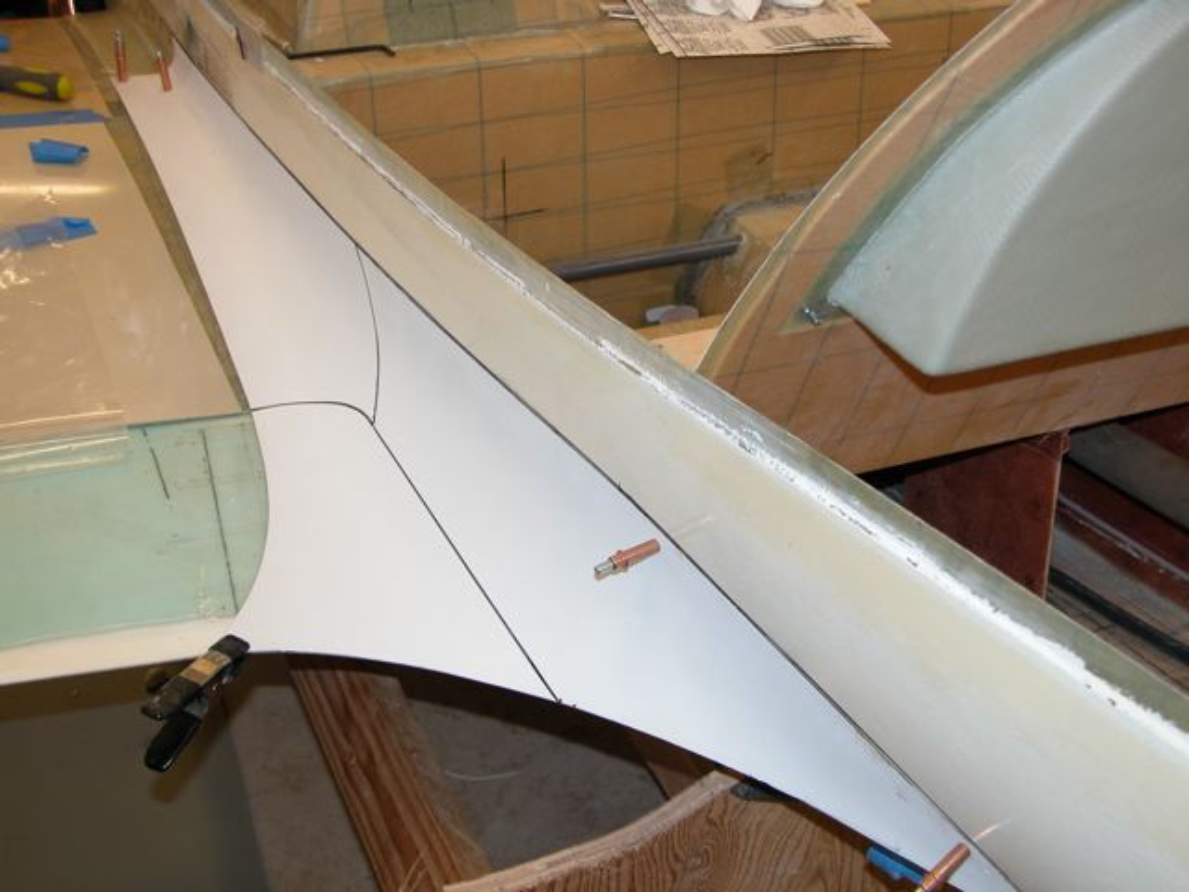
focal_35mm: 50
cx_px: 594
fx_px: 1717
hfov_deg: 38.2
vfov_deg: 29.1
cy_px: 446
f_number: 3
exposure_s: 1/30
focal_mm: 12.7
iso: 100
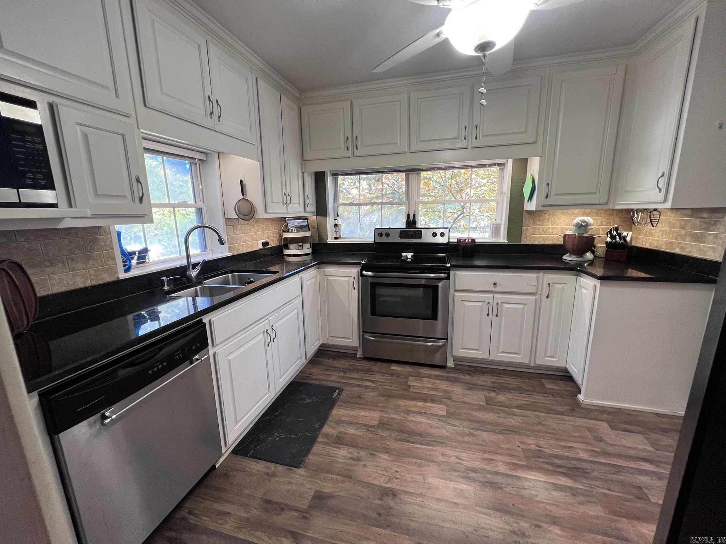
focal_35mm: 13
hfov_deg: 106.2
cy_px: 272
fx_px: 273
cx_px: 363
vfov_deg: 89.9
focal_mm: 1.57
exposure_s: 1/120
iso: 200
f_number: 1.8
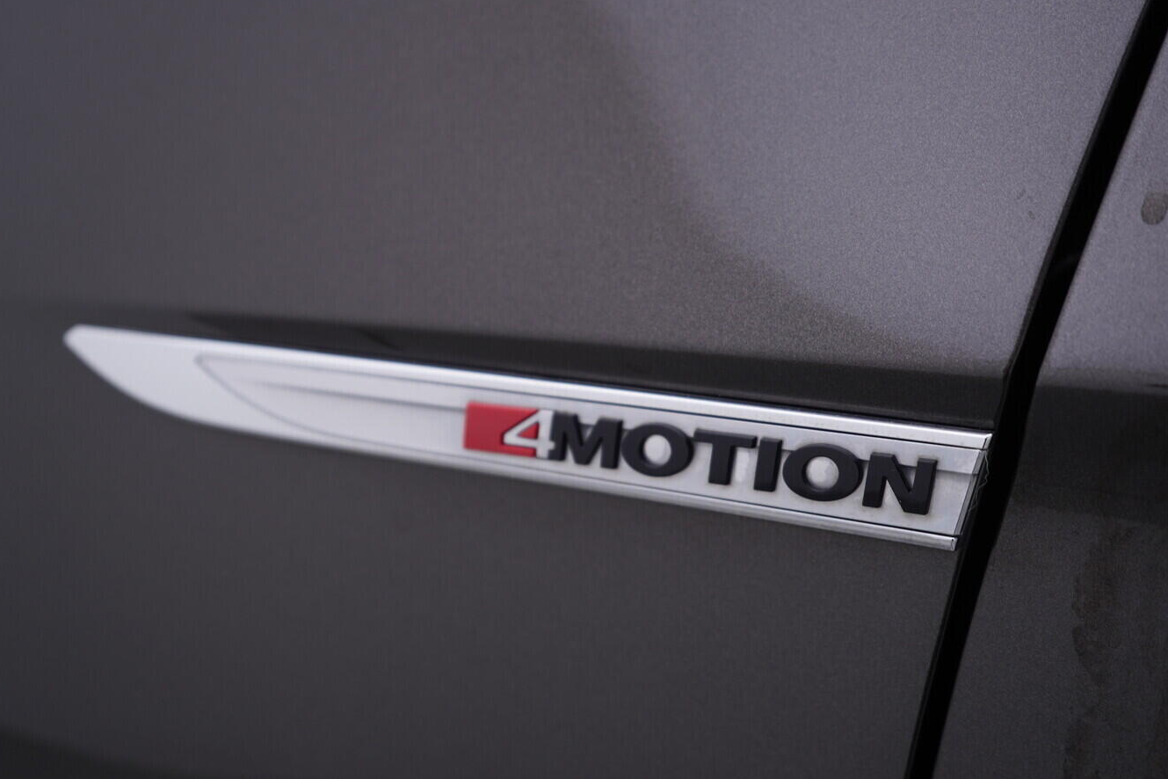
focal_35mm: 39
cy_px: 402
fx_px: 1265
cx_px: 564
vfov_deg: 34.2
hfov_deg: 49.5
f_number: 4
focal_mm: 24
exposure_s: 1/80
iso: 125
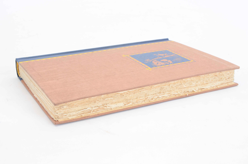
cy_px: 82
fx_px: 361
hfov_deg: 37.9
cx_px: 124
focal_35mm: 52
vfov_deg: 25.6
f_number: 11
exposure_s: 1/80
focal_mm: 35
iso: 400
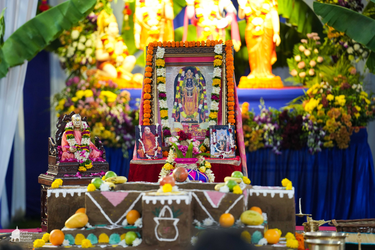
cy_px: 125
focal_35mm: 200
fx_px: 2083
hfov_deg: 10.3
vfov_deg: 6.9
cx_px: 188
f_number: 2.8
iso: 1250
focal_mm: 200
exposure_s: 1/500
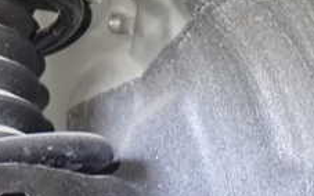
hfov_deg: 22.7
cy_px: -17
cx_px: -58
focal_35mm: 84
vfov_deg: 15.2
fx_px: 719
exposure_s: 1/25
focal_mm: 5.4
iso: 1600
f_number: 2.3
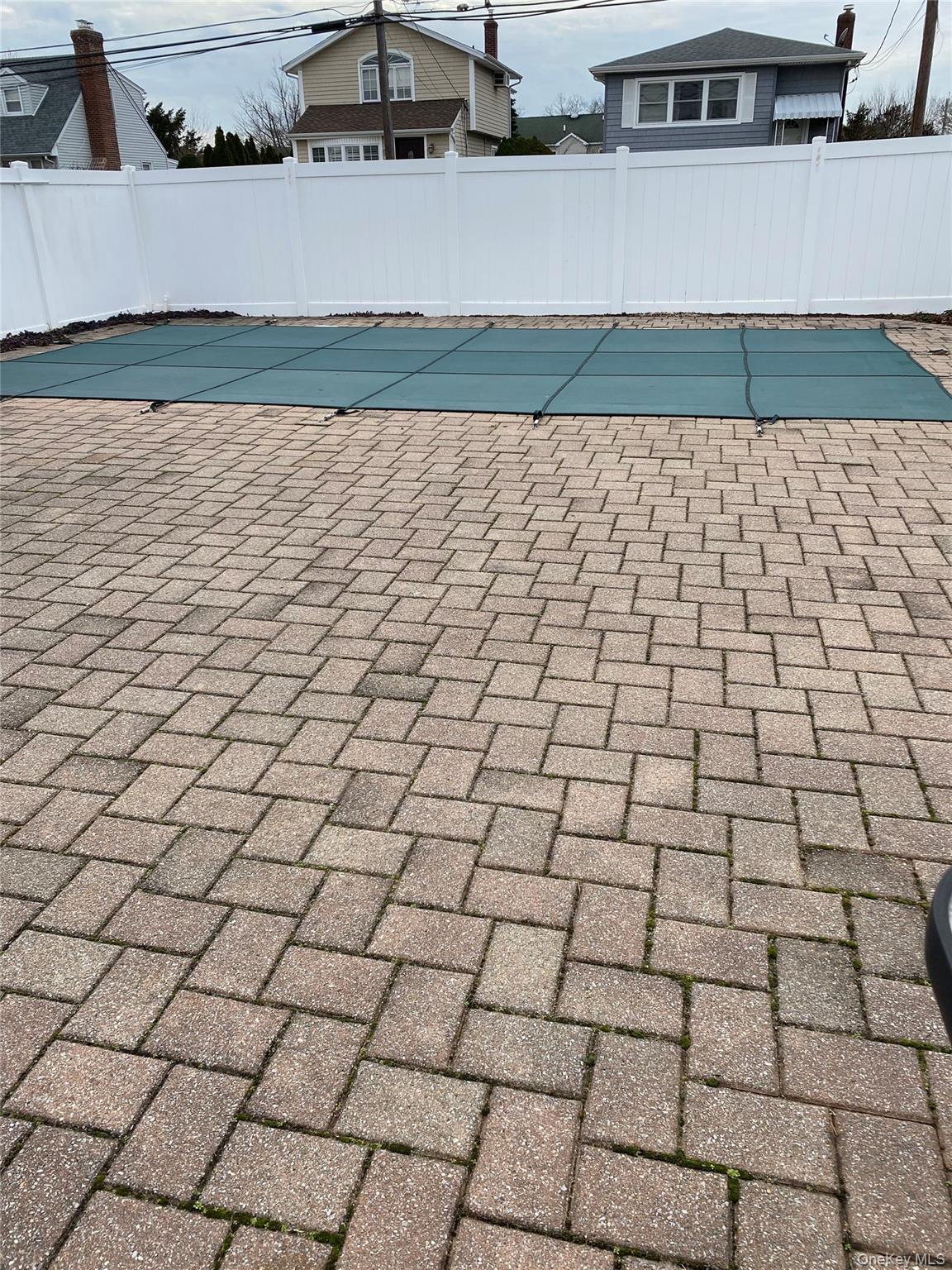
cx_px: 476
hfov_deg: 53.1
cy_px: 635
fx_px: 953
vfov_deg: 67.3
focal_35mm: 26
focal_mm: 4.25
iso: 32
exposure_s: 1/816
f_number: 1.8
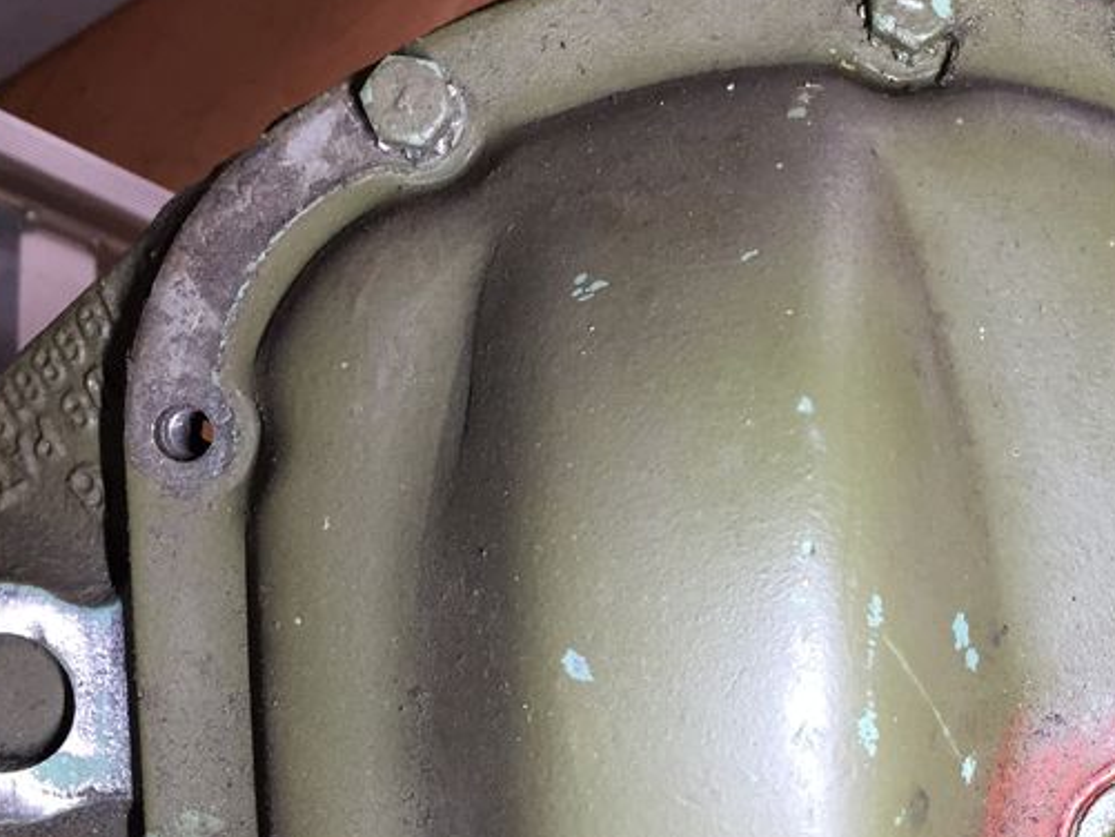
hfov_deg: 34.3
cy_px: 667
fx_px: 1772
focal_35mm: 55
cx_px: 815
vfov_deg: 26.1
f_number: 2.2
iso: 64
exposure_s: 1/33
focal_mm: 4.15
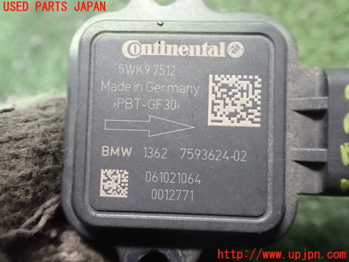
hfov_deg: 60.0
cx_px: 174
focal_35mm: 30
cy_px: 131
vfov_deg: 46.8
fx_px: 302
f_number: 2.3
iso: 1600
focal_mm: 5.4
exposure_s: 1/15
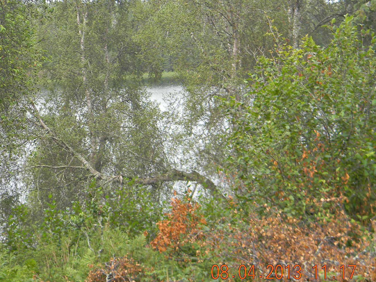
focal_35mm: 104
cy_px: 99
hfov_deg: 18.8
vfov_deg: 14.2
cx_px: 99
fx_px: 1130
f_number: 4.3
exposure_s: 1/95.8
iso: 80
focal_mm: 12.2
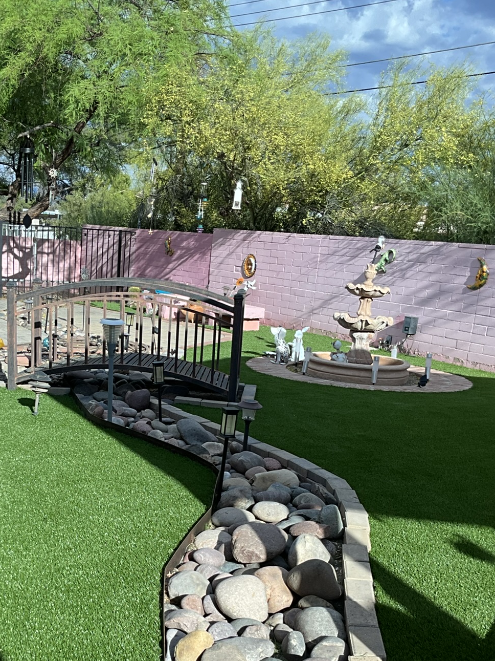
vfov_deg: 40.4
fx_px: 877
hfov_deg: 31.3
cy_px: 474
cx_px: 162
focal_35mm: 46
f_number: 1.8
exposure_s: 1/962
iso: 25
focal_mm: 3
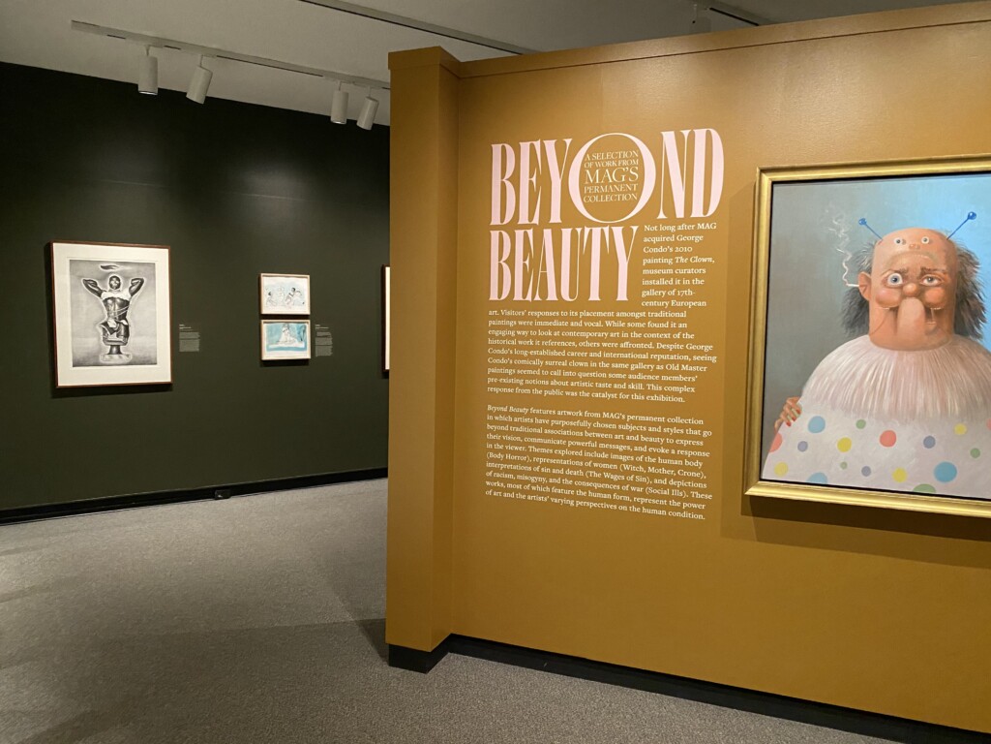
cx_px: 496
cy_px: 372
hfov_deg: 67.3
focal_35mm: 26
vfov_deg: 53.1
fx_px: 744
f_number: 1.8
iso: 500
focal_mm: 4.25
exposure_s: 1/60
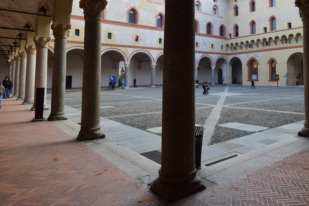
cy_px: 63
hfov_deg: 61.1
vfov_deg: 44.9
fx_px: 244
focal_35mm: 28
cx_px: 232
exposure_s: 1/100
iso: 640
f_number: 11
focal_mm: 11.5
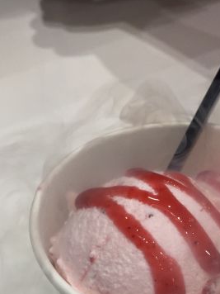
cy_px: 283
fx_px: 483
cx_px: 190
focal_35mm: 57
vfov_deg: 31.6
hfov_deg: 25.0
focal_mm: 4.15
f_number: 2.2
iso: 40
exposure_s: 1/60
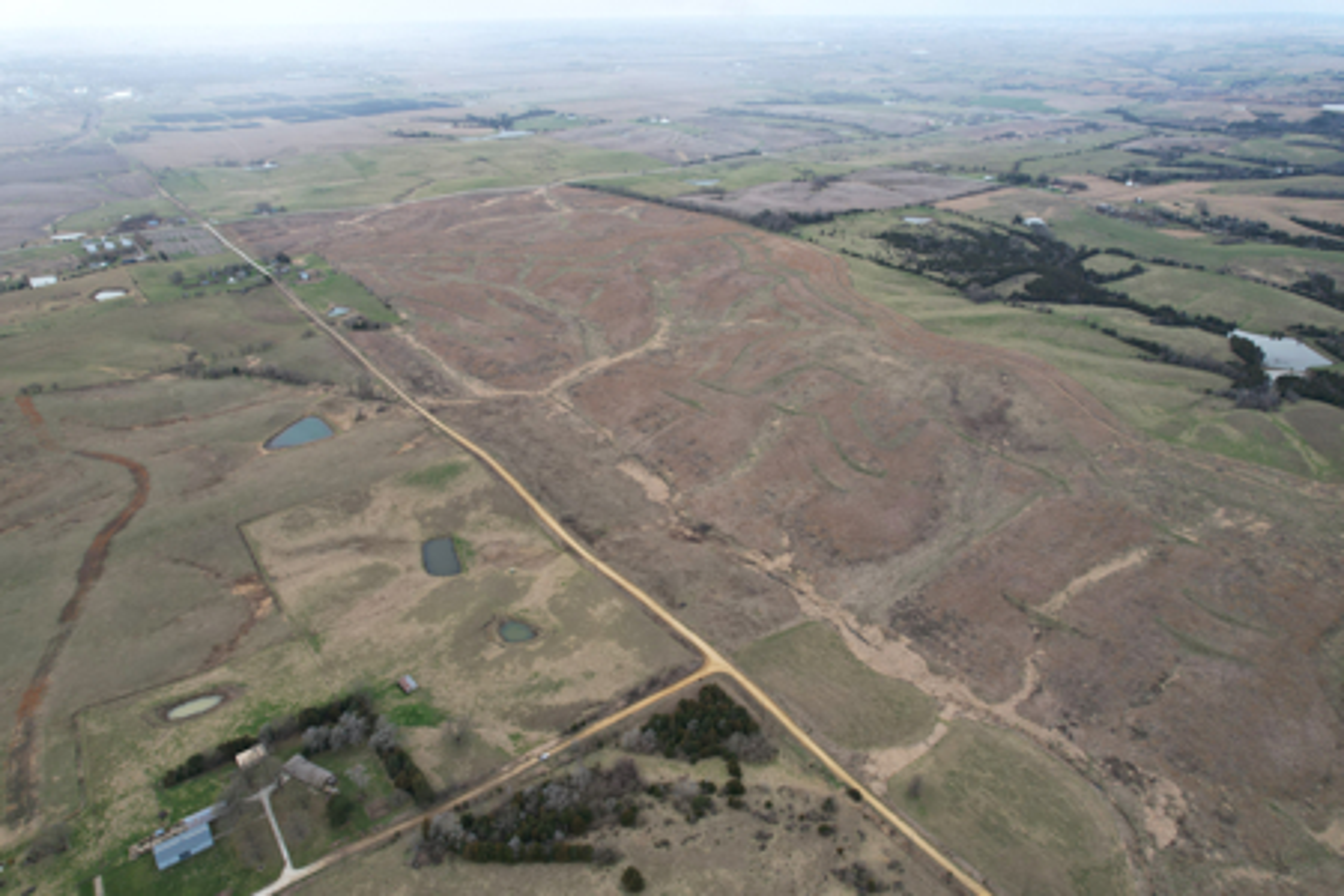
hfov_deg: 78.6
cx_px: 672
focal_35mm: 22
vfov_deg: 57.2
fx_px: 821
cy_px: 448
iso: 100
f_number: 2.8
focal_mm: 8.38
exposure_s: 1/640
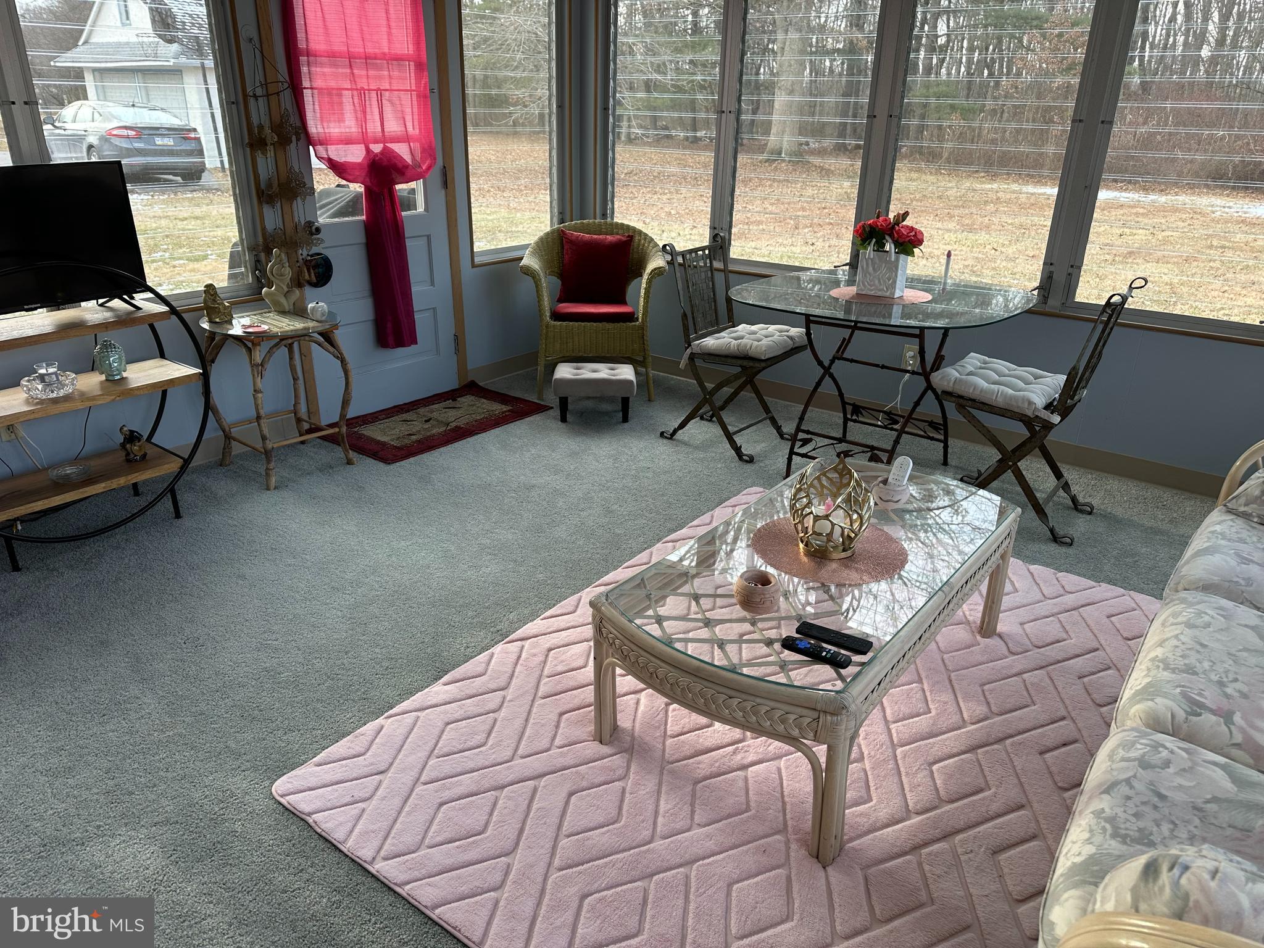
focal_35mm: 24
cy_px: 474
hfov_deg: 71.6
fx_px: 876
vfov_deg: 56.8
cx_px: 632
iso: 64
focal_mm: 6.86
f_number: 1.78
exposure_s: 1/121
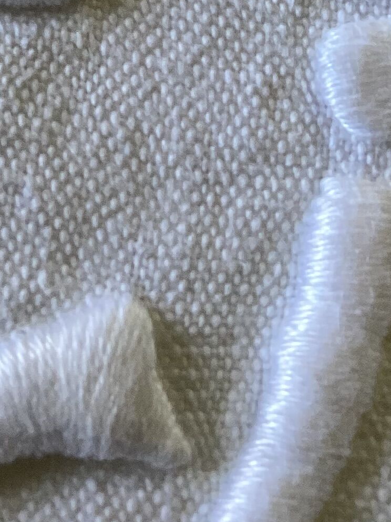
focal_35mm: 102
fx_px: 1536
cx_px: -130
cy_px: -239
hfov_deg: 13.9
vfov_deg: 17.5
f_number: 2.4
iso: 64
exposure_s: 1/60
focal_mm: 3.3
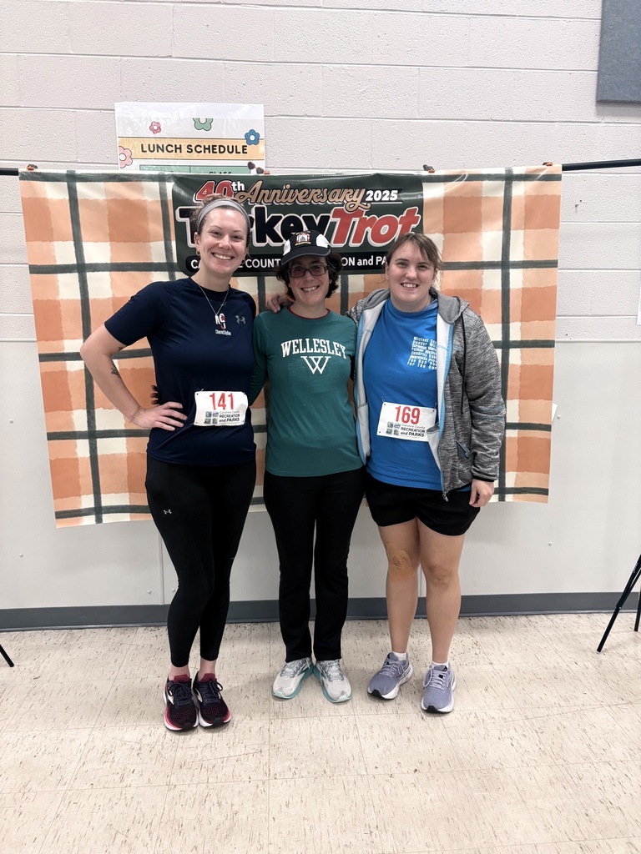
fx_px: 642
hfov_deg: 53.1
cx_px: 320
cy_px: 427
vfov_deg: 67.3
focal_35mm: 26
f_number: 1.6
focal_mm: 5.96
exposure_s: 1/60
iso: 200
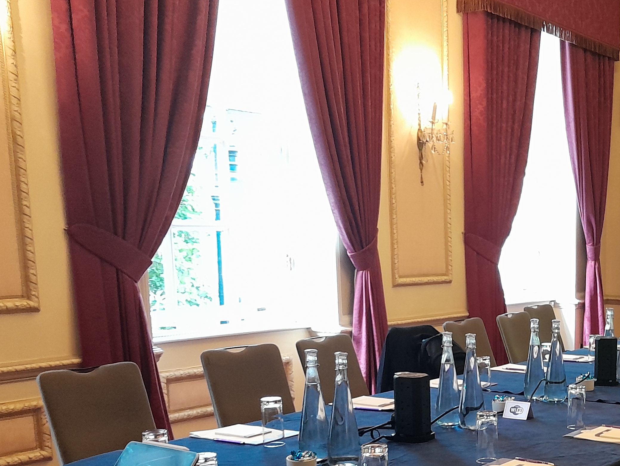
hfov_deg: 33.8
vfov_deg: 26.7
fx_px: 949
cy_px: 411
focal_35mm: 53
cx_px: 585
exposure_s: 1/50
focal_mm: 4
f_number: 1.8
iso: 320
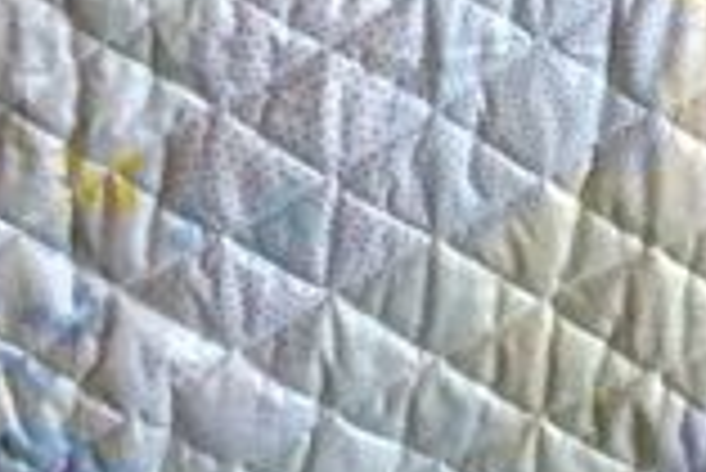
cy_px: -245
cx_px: 504
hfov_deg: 18.3
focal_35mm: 111
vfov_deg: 11.8
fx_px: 2179
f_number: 2.4
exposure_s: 1/15
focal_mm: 4.28
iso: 320
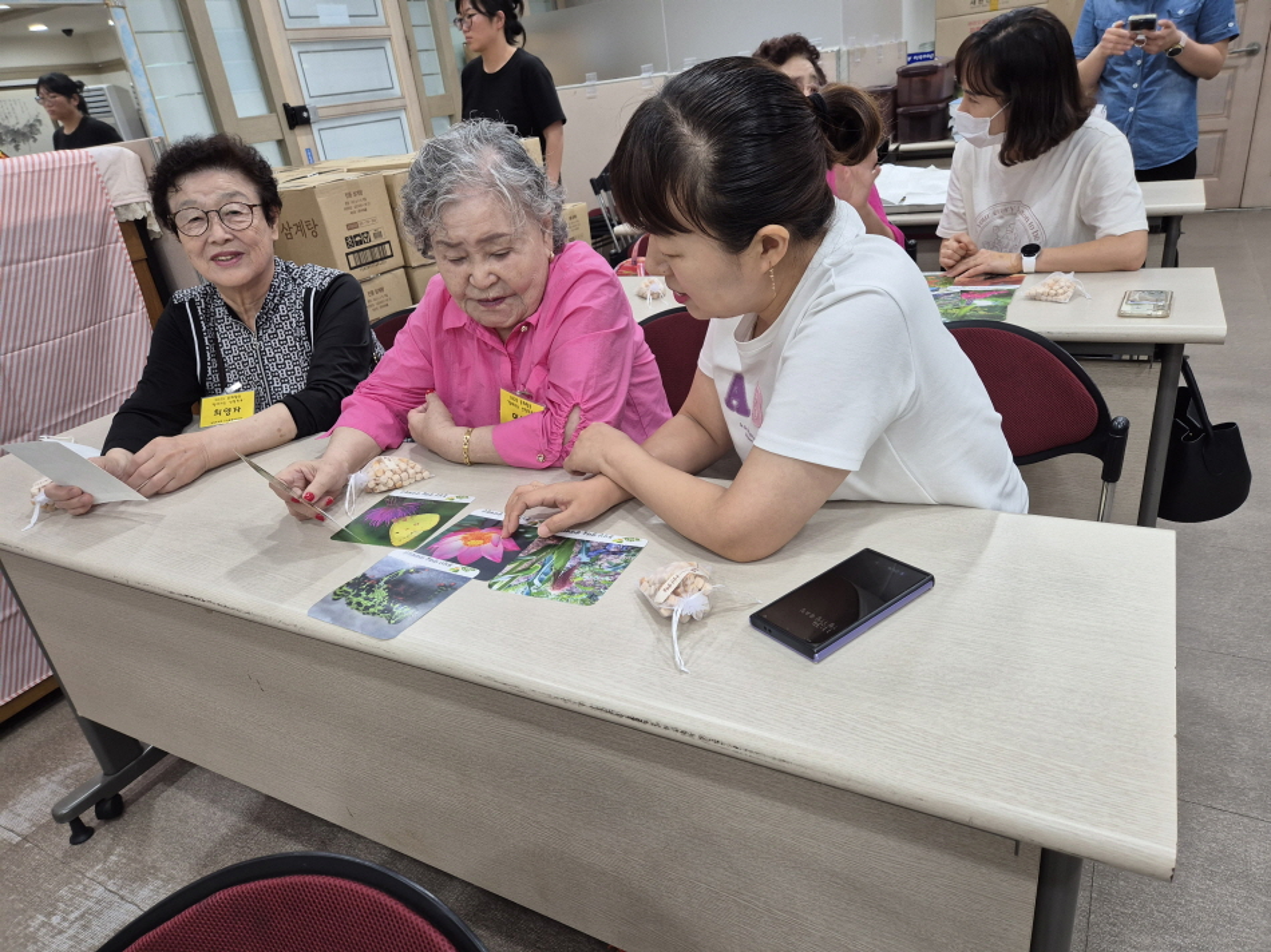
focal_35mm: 23
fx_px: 844
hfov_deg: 73.9
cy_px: 476
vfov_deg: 58.9
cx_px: 636
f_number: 1.8
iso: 160
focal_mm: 5.4
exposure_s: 1/120
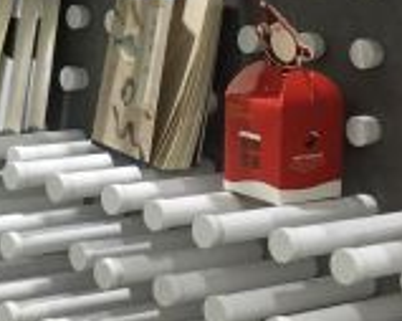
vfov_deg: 12.1
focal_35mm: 125
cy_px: -59
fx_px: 1486
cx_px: 18
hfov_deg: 15.2
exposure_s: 1/33
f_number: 2.2
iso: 80
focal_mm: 4.15
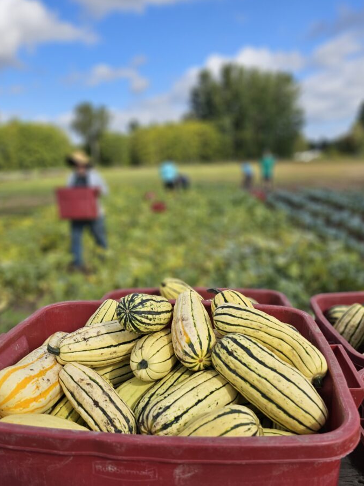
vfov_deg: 65.1
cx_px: 173
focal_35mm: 27
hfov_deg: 51.3
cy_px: 269
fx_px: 379
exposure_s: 1/1399
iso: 16
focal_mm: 6.3
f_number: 1.7
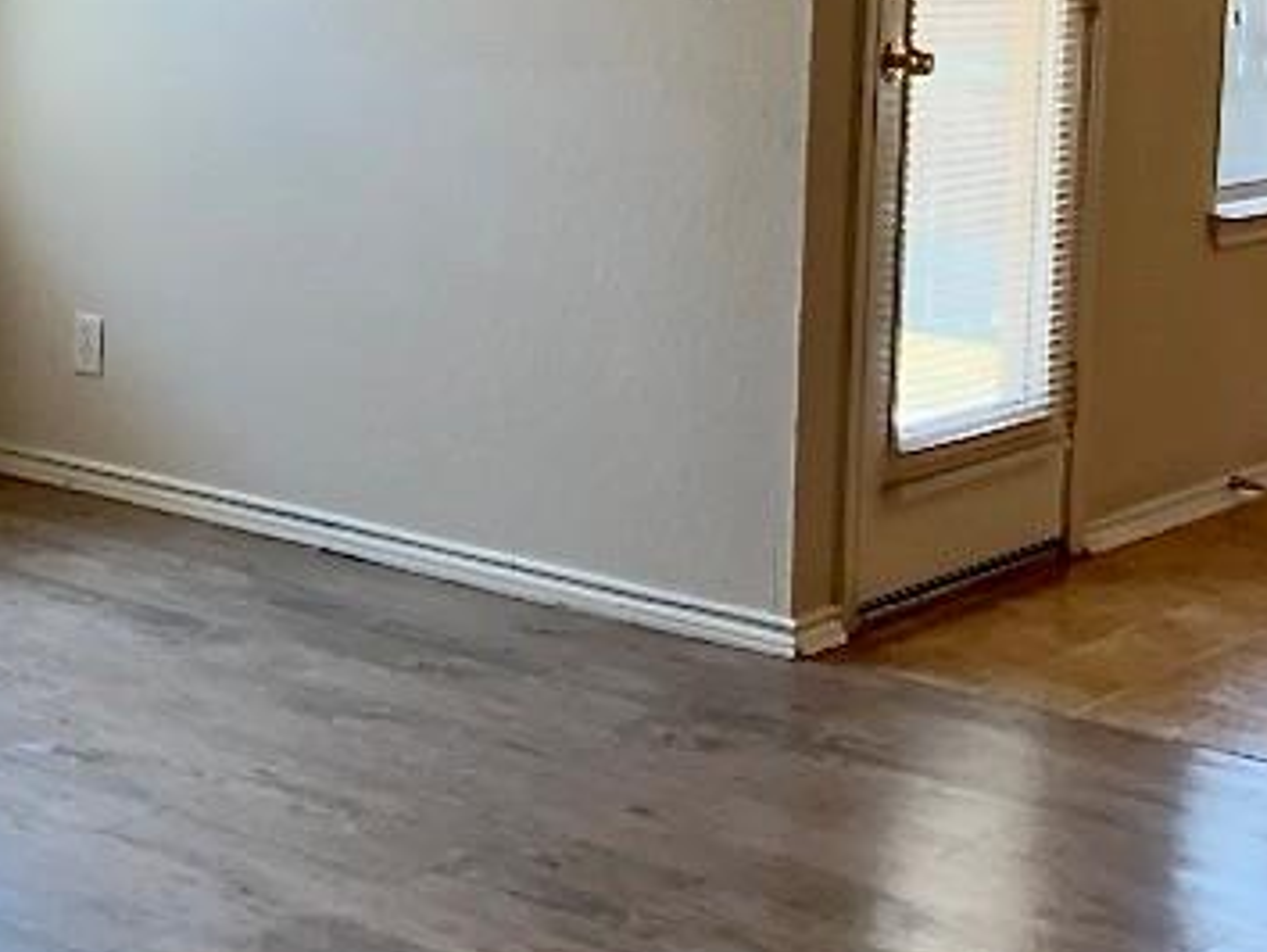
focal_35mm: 78
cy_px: -25
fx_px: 2857
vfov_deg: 18.4
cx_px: -39
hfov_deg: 23.8
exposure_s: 1/120
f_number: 1.8
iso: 50
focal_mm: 3
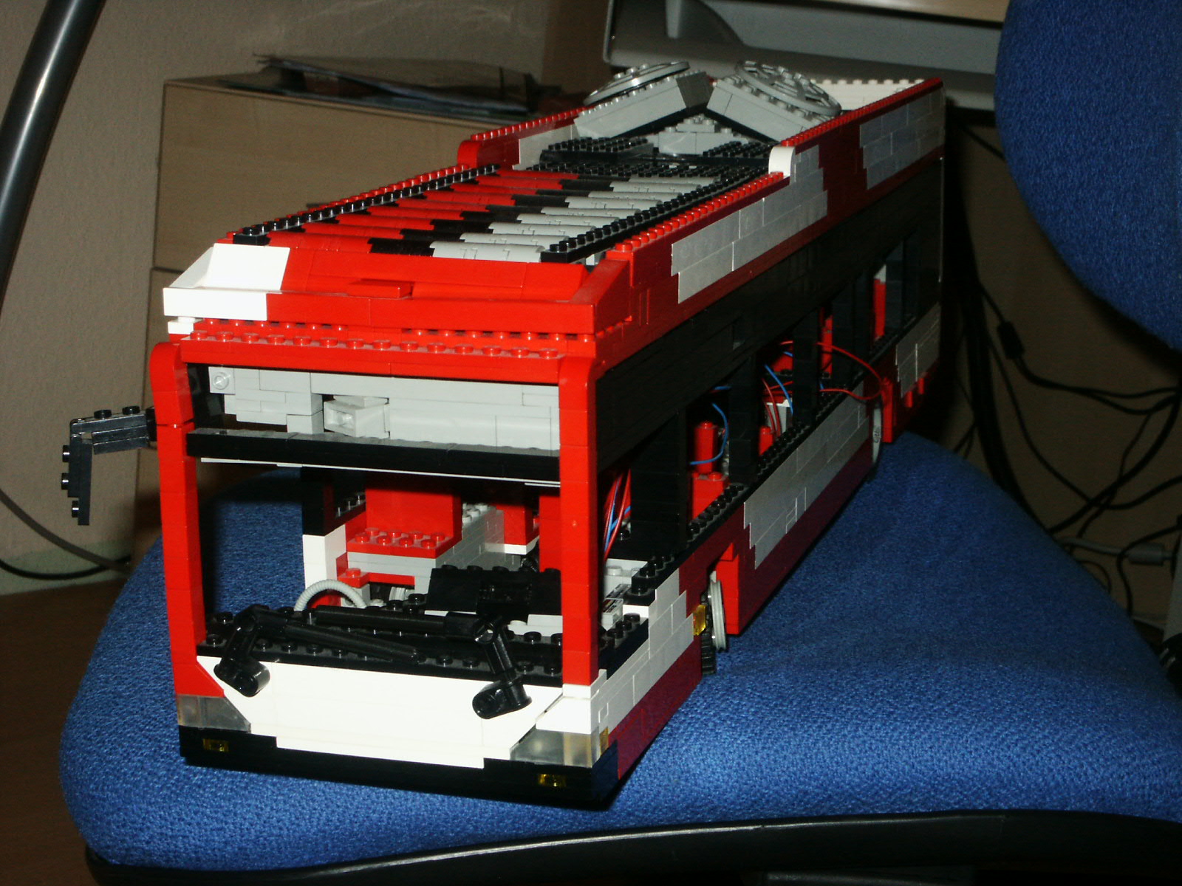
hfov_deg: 30.7
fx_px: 2151
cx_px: 591
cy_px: 443
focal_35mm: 63
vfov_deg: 23.3
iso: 200
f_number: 8
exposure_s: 1/60
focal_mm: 13.07
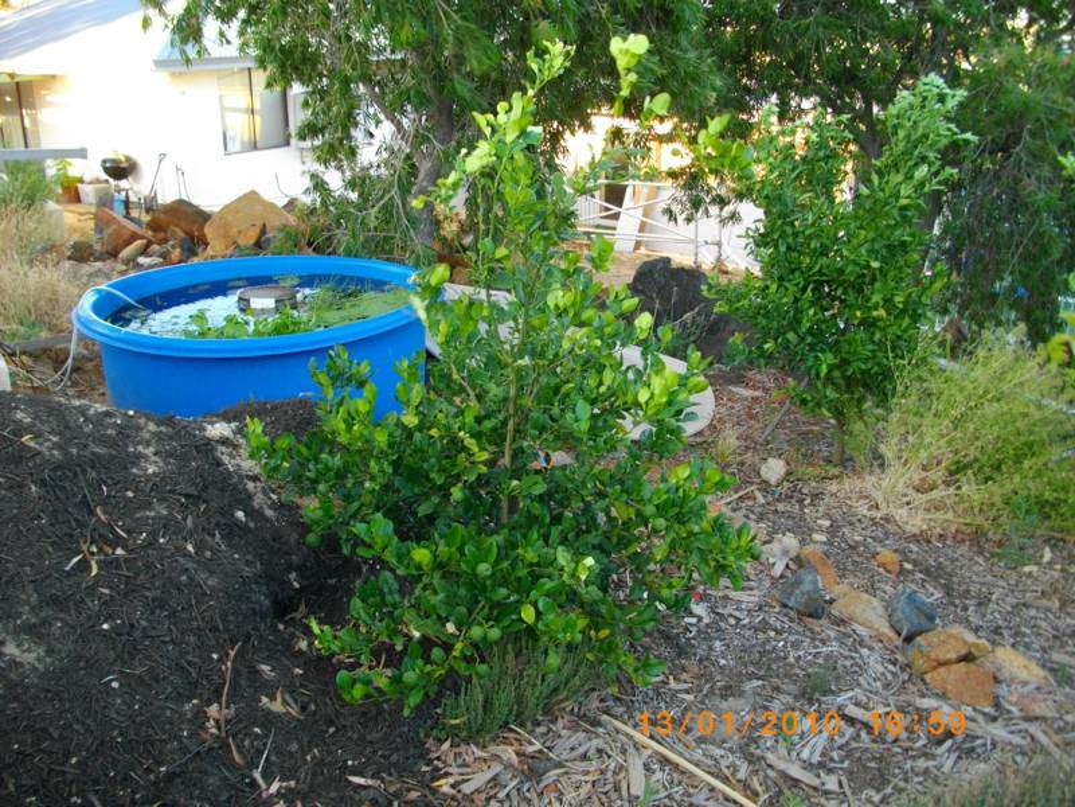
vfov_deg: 44.2
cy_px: 404
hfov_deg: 56.8
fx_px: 994
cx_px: 538
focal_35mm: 32
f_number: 2.9
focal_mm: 5.7
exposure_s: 1/100
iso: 200
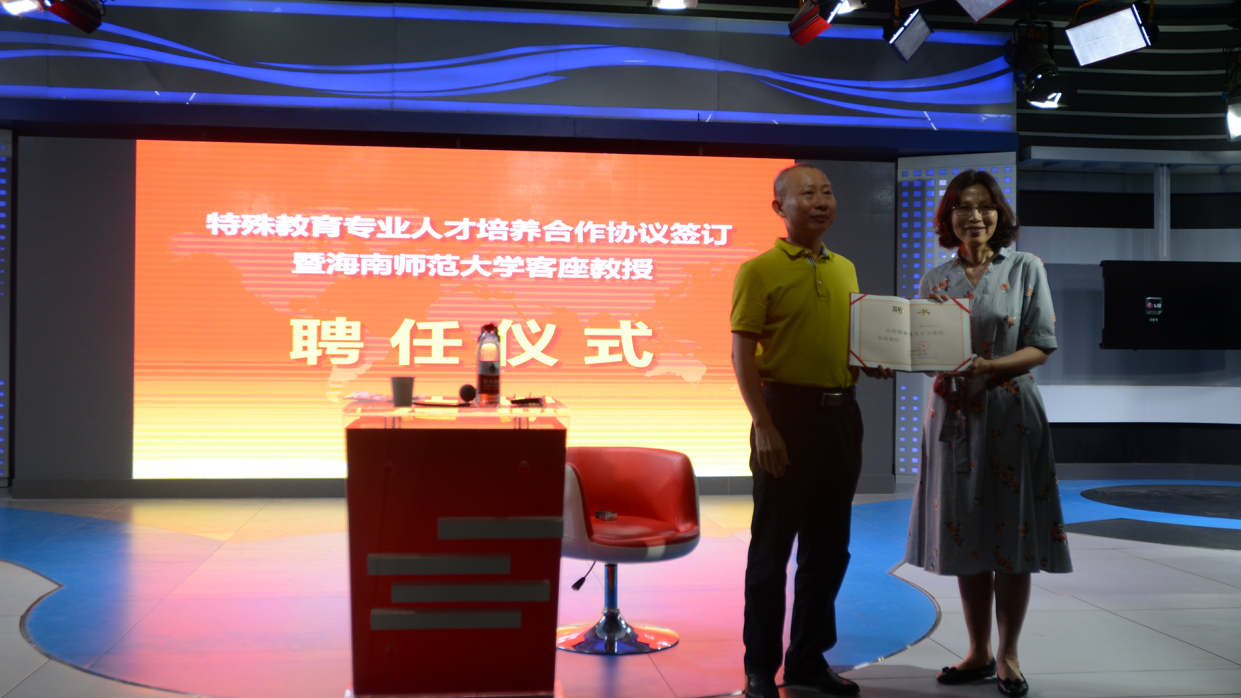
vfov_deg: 31.2
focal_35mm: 38
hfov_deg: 52.8
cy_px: 342
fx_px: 1250
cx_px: 619
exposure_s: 1/80
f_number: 3.2
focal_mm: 24
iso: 250
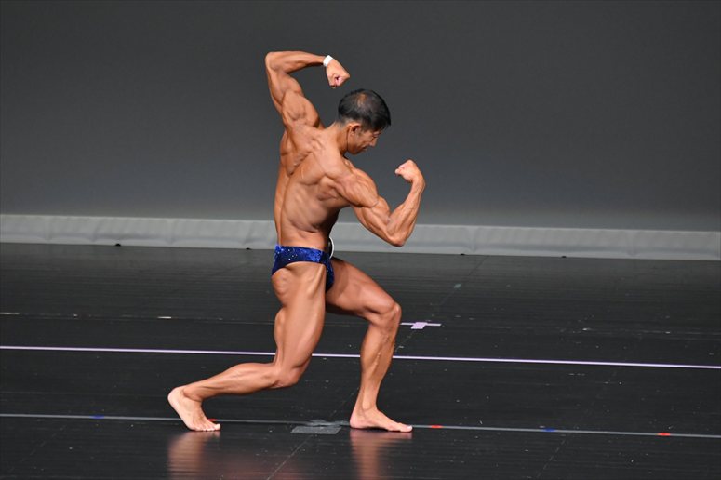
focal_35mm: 375
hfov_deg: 5.5
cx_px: 360
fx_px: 7507
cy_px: 240
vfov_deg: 3.7
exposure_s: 1/400
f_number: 5.6
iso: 4000
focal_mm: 250
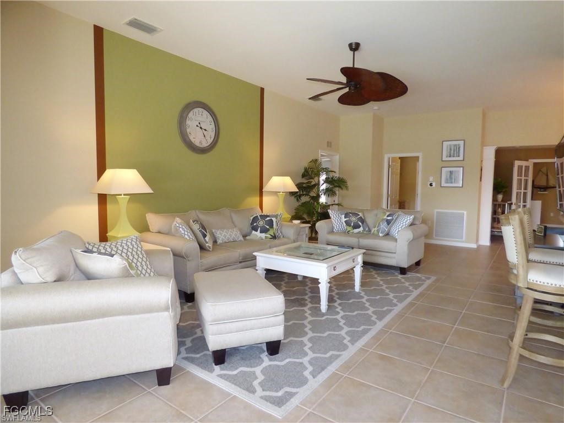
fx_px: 326
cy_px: 212
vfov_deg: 66.0
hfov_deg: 81.7
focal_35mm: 20
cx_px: 282
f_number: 3.5
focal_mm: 3.58
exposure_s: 1/60
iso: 500
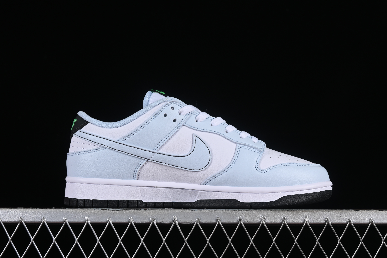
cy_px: 129
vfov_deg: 18.2
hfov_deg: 27.0
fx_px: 806
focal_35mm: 75
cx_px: 194
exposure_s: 1/80
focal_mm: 50
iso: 160
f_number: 8
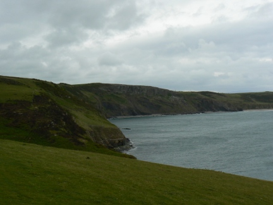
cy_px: 102
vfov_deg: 27.0
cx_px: 136
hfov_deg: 35.5
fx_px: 426
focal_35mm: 54
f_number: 5.6
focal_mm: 9.1
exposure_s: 1/400
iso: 80
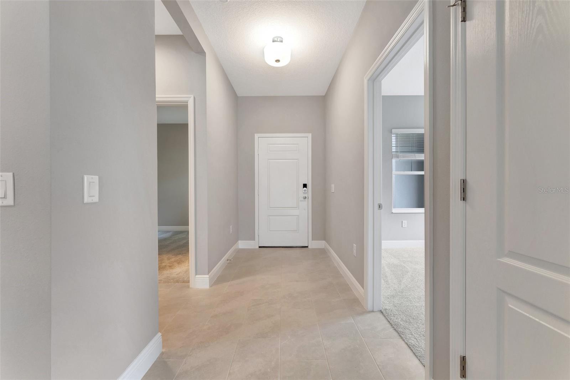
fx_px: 222
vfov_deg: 81.2
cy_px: 190
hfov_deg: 104.3
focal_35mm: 14
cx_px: 285
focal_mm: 14
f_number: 6.3
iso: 400
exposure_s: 1/40
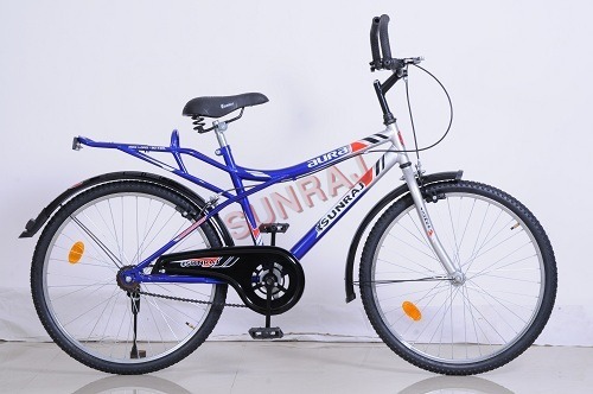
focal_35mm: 105
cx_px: 296
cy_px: 197
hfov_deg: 19.5
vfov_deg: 13.0
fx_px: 1727
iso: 200
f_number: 11
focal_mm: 70
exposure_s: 1/160
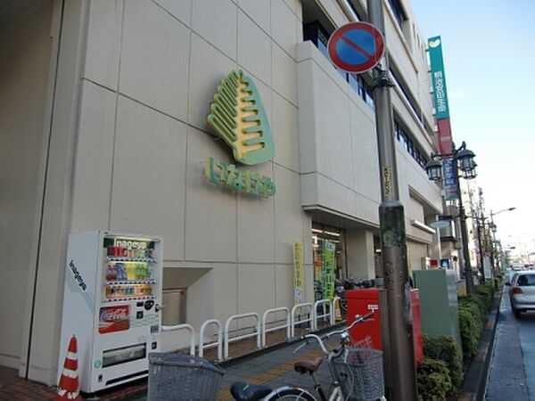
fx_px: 371
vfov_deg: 56.8
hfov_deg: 71.6
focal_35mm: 24
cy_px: 200
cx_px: 268
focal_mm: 4.3
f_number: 3.2
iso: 64
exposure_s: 1/200
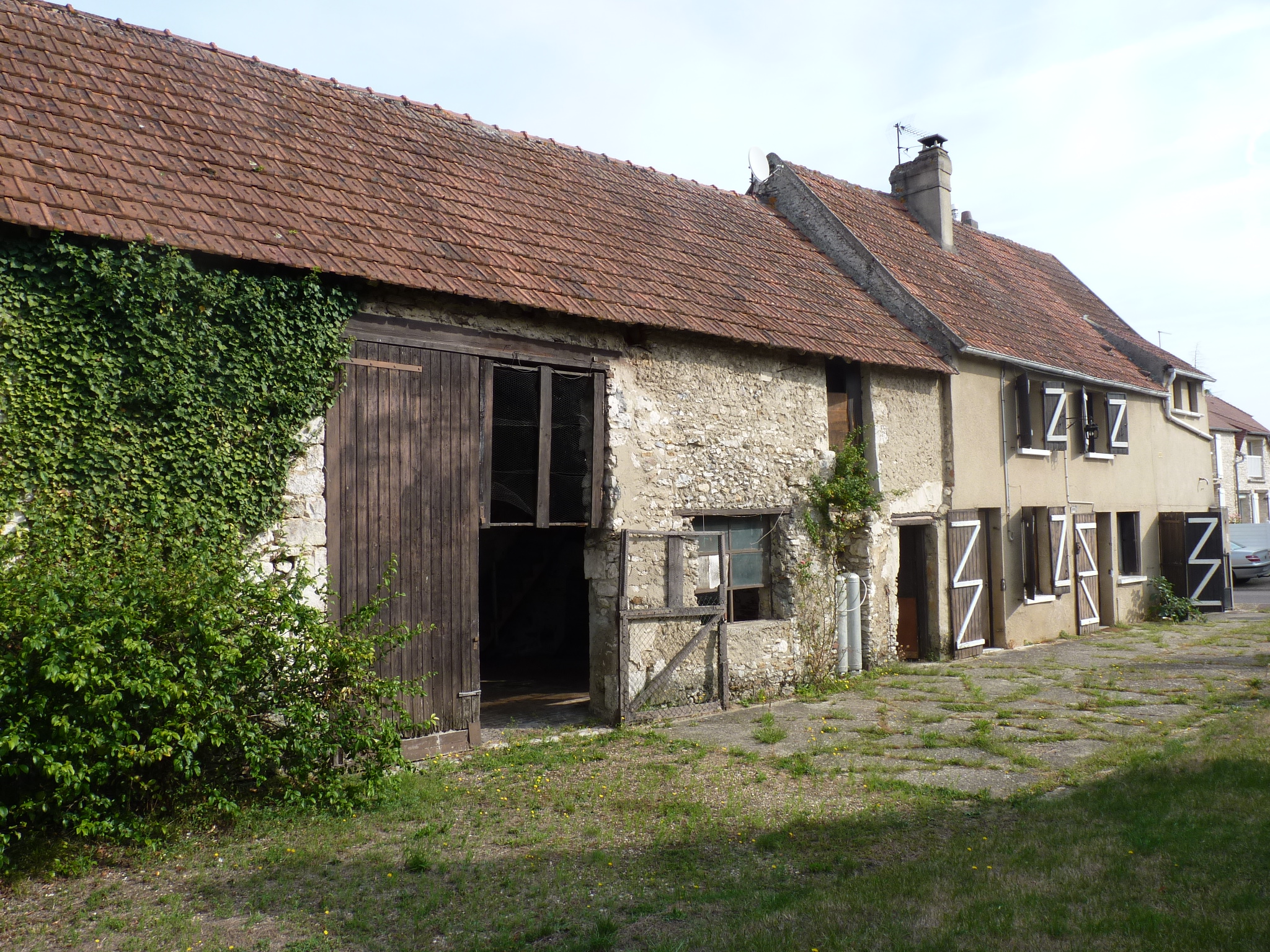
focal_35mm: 27
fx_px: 991
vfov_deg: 51.4
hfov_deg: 65.3
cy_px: 476
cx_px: 635
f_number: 5
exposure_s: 1/250
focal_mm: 4.8
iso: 80
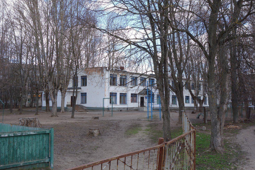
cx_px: 128
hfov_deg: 47.4
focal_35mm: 41
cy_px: 85
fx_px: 290
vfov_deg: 32.6
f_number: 5.6
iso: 125
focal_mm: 15.1
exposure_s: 1/160
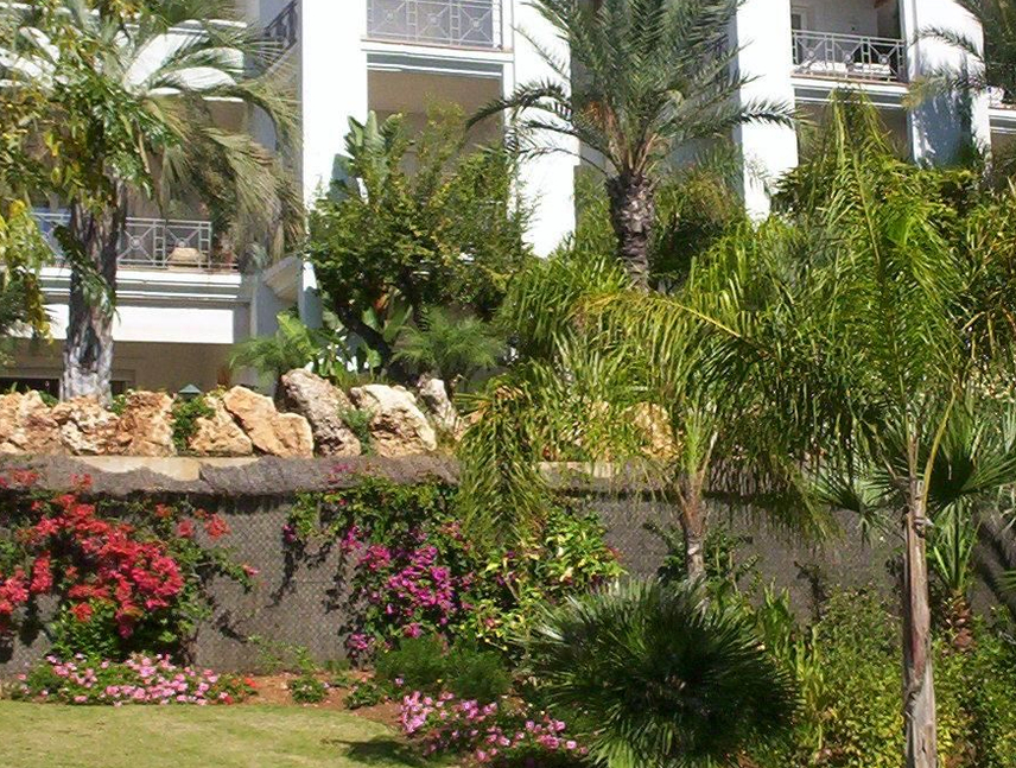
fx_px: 2090
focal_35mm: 71
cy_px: 241
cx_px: 590
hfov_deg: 27.3
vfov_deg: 20.7
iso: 100
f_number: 4.5
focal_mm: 4.99
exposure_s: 1/883
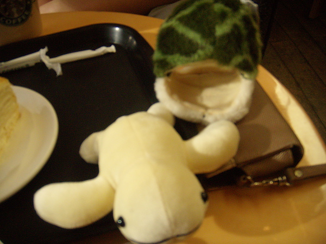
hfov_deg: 49.0
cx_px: 163
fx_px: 358
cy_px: 122
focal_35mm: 38
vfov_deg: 37.7
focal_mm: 6.4
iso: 200
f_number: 3.5
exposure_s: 1/145
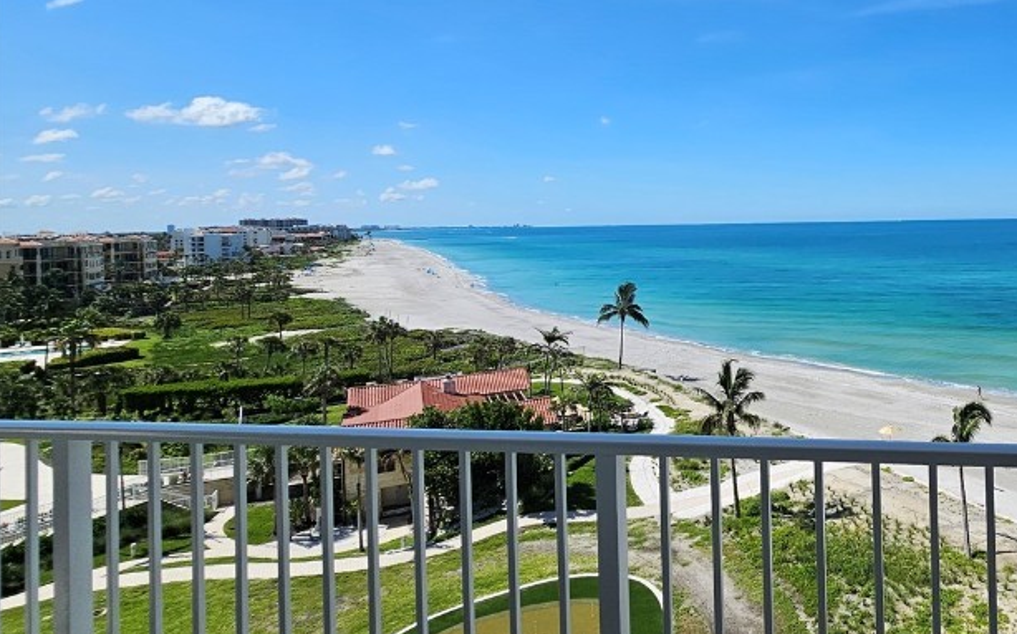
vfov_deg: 51.9
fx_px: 637
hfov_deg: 68.3
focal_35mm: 23
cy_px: 209
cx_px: 841
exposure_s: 1/3381
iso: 50
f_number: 2.2
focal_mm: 2.2
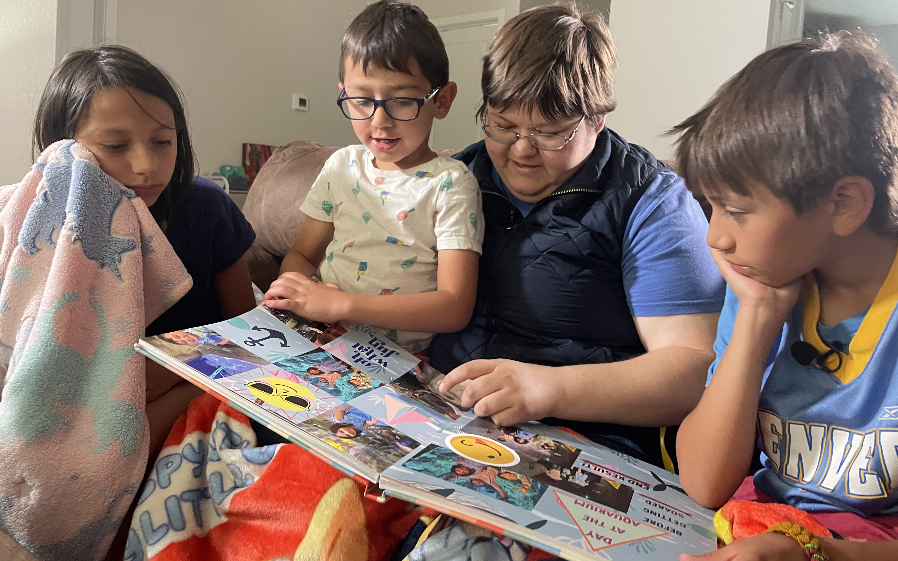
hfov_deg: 64.6
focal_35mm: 29
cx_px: 459
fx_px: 710
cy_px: 242
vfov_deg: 43.0
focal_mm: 4.2
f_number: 1.6
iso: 500
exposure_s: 1/40
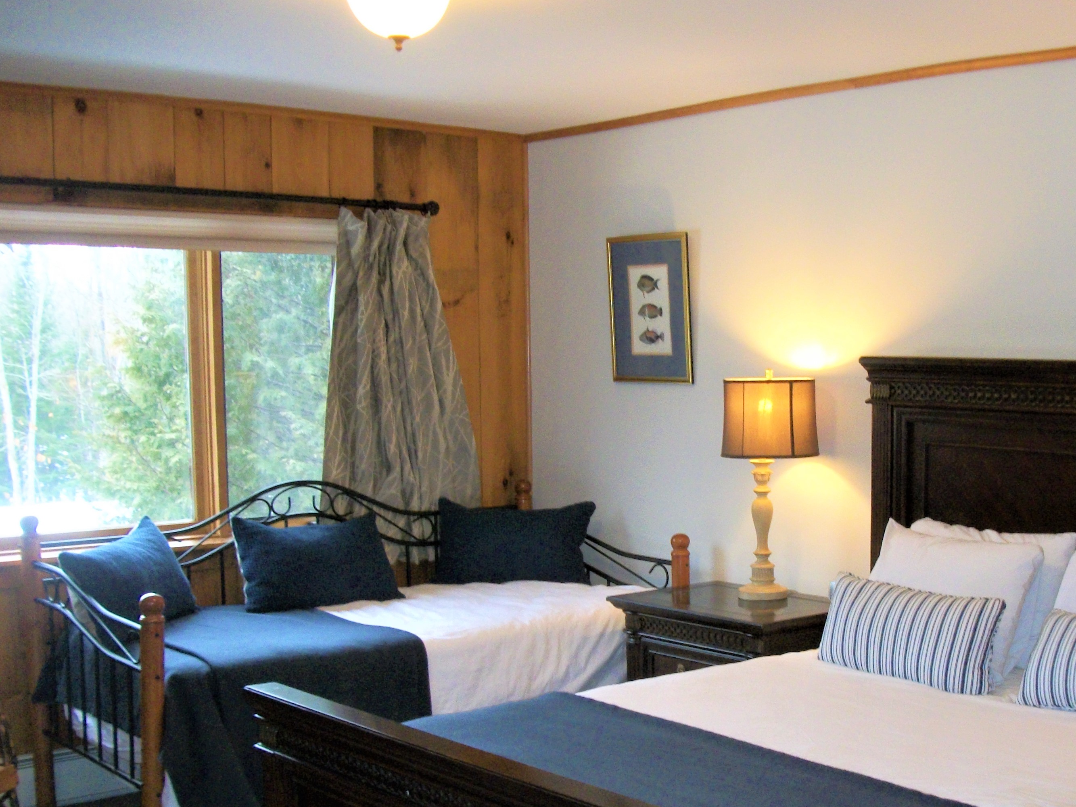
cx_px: 678
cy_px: 598
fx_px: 1492
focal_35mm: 48
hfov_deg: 39.4
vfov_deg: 29.8
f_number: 2.9
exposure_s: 1/30
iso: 160
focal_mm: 5.7
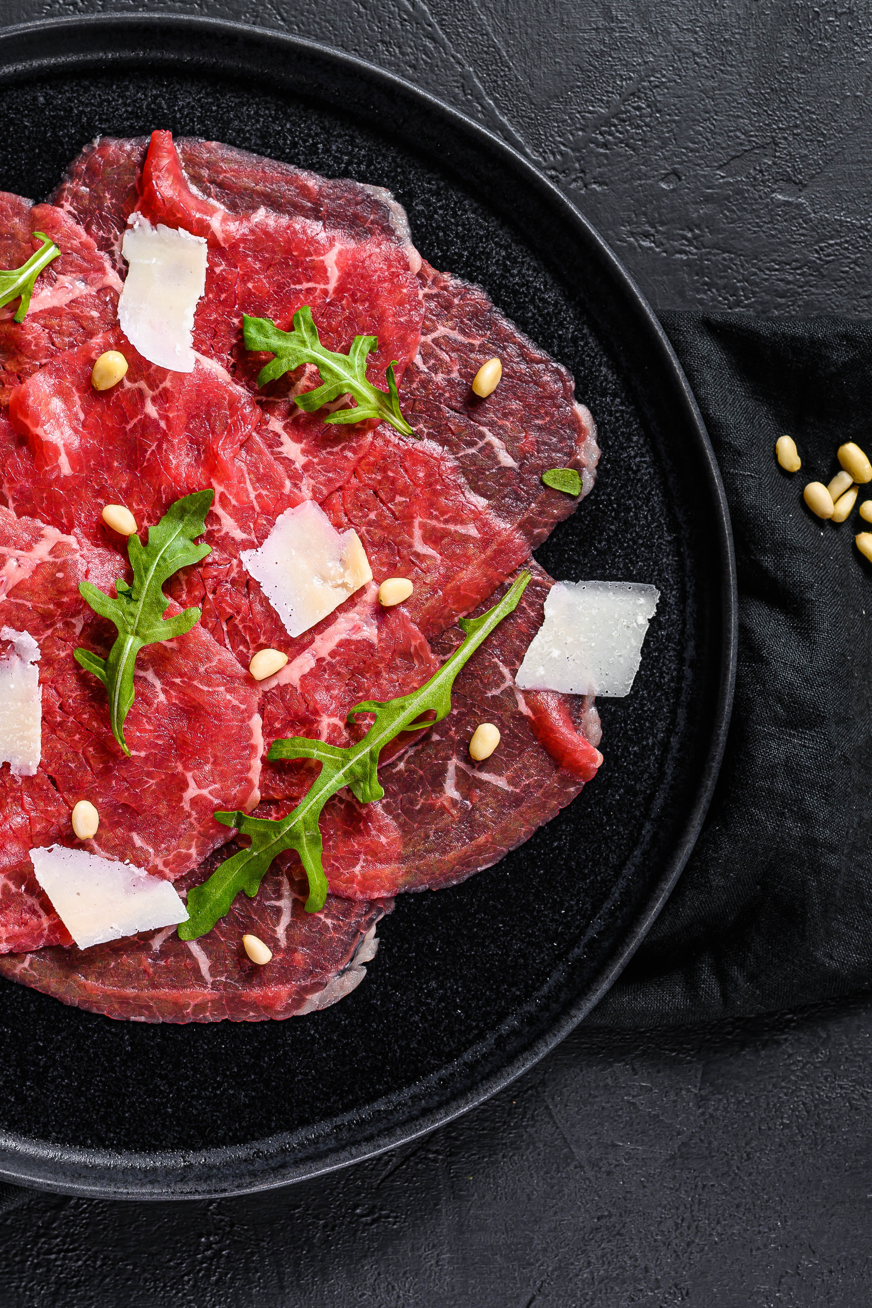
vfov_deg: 26.7
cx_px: 133
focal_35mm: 76
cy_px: 658
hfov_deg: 17.7
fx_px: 2761
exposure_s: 1/125
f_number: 8
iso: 200
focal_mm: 50
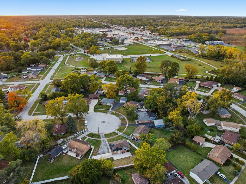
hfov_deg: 71.6
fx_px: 170
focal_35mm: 24
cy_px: 92
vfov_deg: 56.8
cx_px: 123
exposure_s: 1/60
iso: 200
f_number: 2.8
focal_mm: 12.3
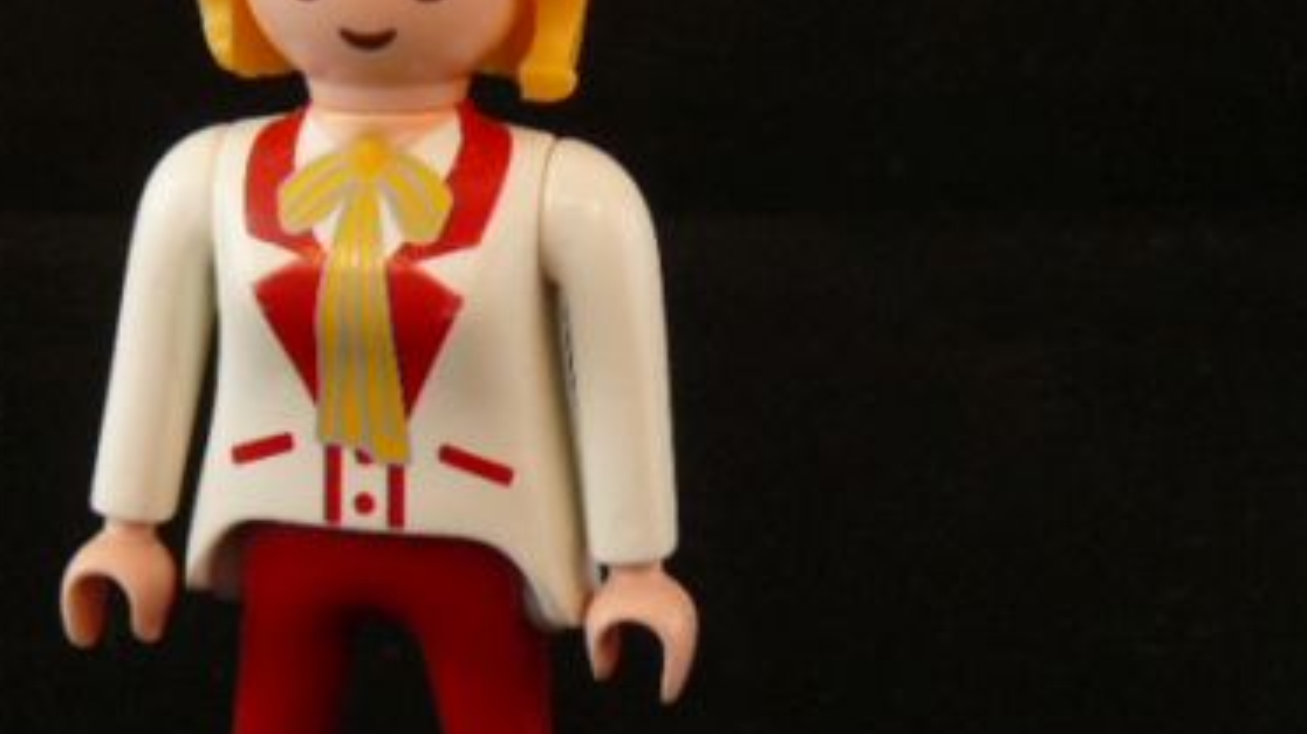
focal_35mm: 58
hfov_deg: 35.5
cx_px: 379
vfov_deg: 20.7
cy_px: 430
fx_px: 2009
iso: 125
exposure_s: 1/13
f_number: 4
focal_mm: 6
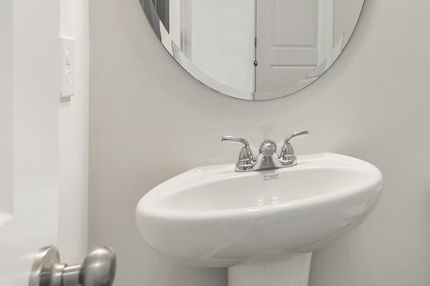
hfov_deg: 41.1
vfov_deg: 35.7
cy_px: 58
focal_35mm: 36
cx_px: 486
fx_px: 430
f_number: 6.3
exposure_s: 1/3
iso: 400
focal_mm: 14
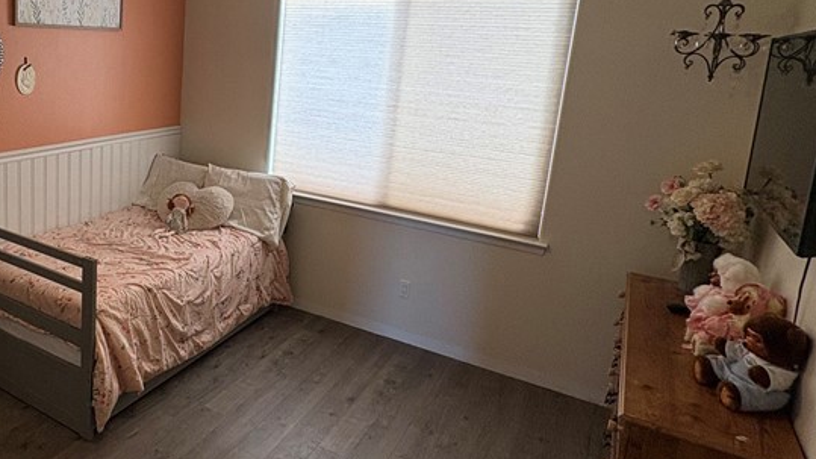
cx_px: 189
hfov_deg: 61.8
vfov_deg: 39.8
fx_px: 627
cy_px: 162
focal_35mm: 29
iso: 160
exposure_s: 1/120
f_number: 2.2
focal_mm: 2.22
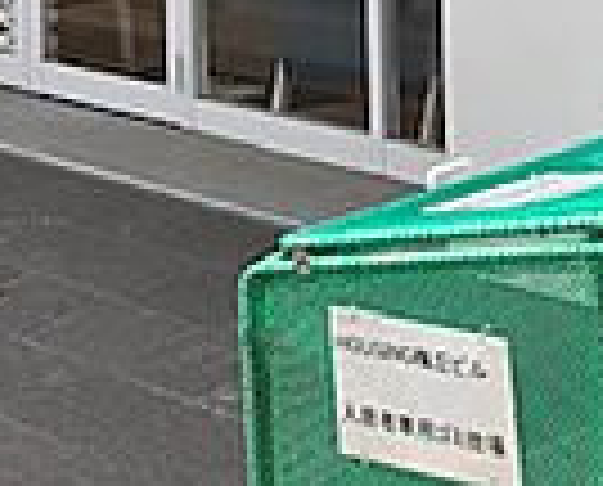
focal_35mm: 122
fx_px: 2184
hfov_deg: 15.4
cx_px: -32
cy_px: -369
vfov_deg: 11.8
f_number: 1.8
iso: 20
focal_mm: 3.99
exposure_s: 1/527
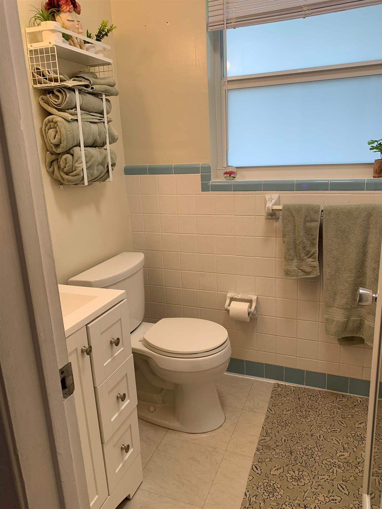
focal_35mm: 26
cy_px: 254
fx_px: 383
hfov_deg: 53.1
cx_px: 191
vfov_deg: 67.3
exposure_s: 1/120
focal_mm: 4.25
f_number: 1.8
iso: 64
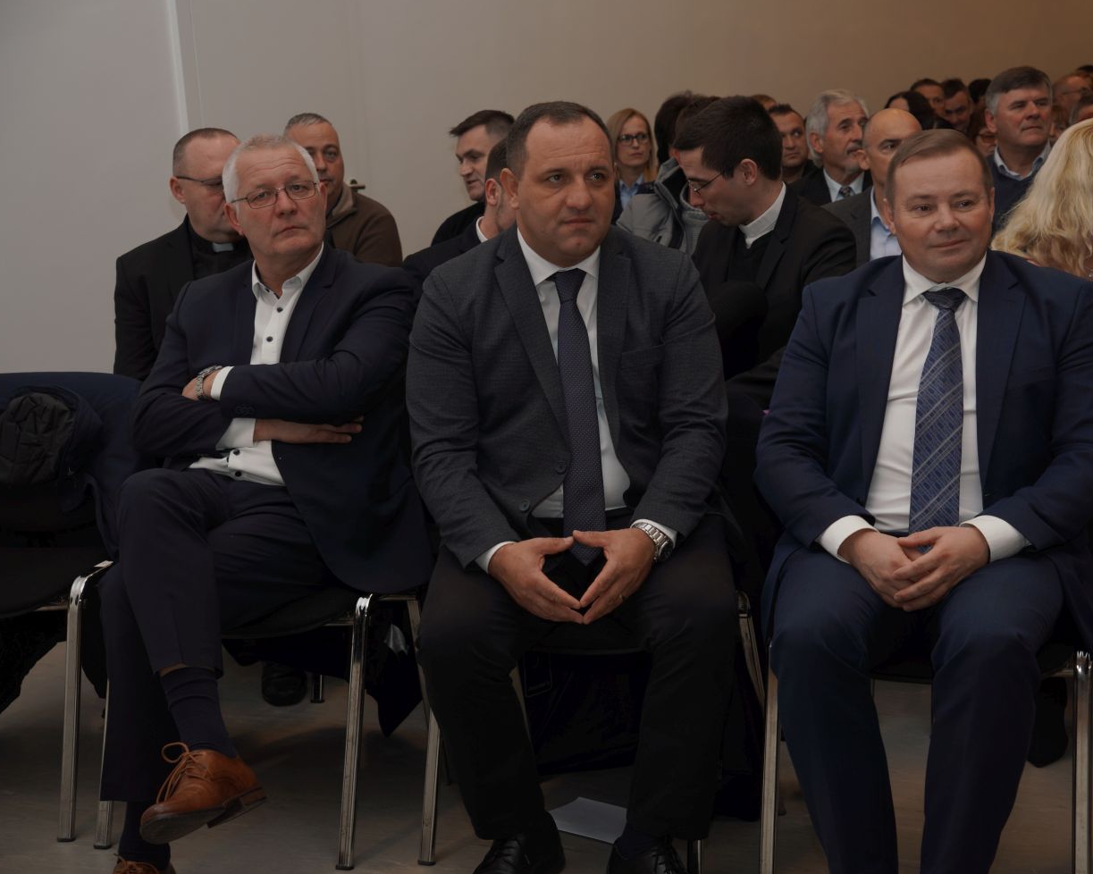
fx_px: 1875
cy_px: 438
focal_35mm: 58
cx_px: 628
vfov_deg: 26.2
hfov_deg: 32.4
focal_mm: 33.9
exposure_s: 1/100
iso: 100
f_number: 4
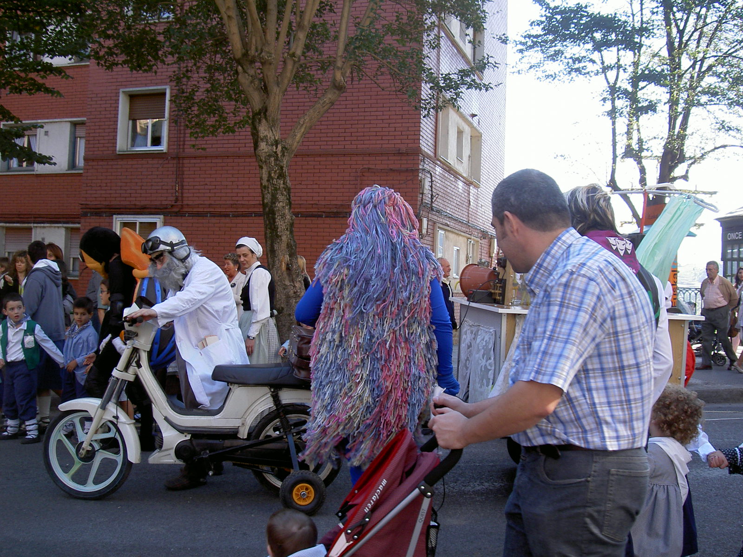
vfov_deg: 36.8
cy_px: 278
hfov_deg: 47.9
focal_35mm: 39
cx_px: 372
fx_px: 837
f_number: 4.7
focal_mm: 8
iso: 100
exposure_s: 1/103
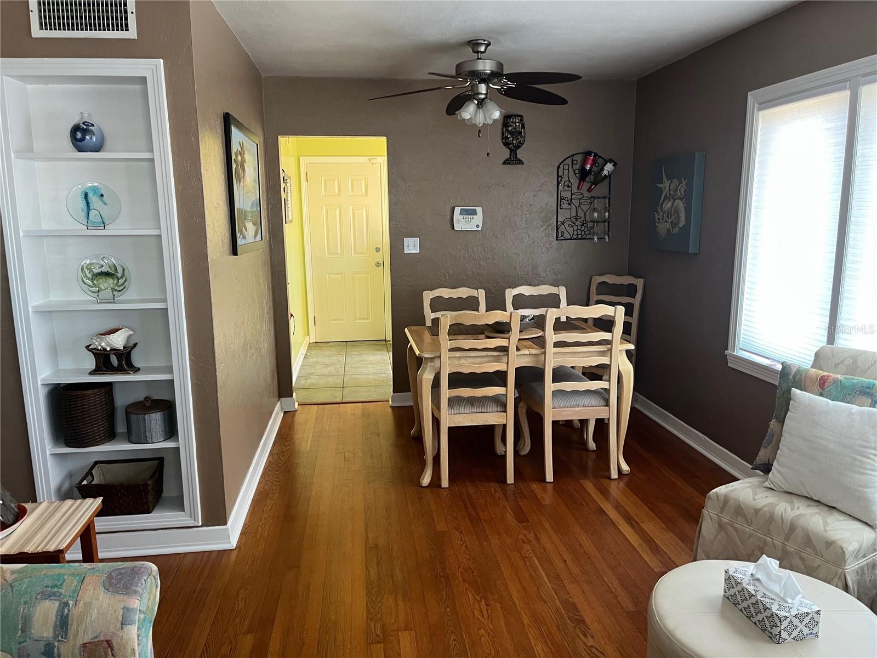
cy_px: 329
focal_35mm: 26
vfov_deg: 53.1
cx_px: 438
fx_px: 659
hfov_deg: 67.3
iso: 160
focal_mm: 5.1
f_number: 1.6
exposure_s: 1/60
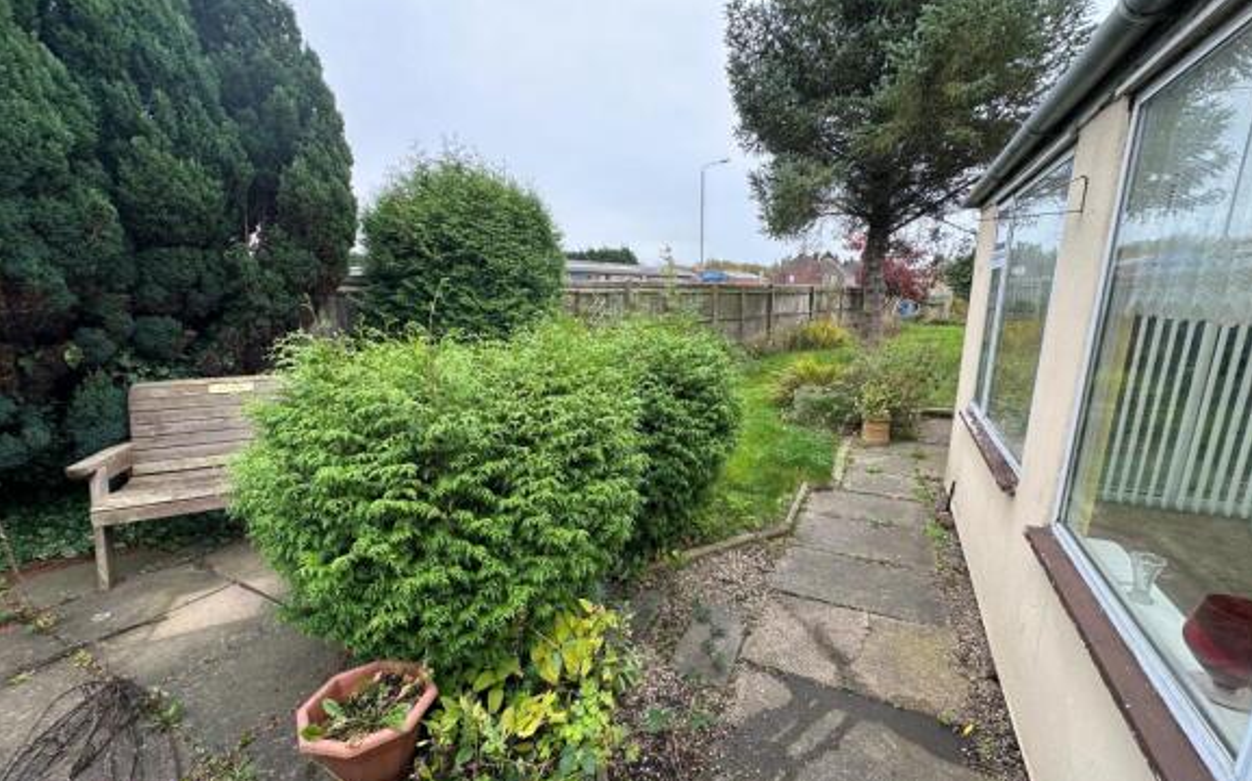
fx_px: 512
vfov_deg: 74.6
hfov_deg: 101.5
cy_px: 420
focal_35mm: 15
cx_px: 630
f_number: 2.2
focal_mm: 2.22
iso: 64
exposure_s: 1/99
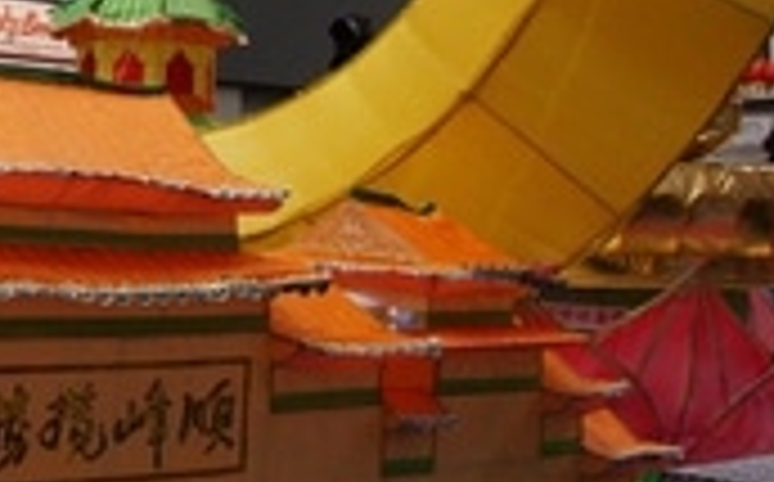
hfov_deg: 23.2
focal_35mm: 80
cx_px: -202
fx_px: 1685
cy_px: 119
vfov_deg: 16.2
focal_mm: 18
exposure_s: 1/200
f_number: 10
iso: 1600
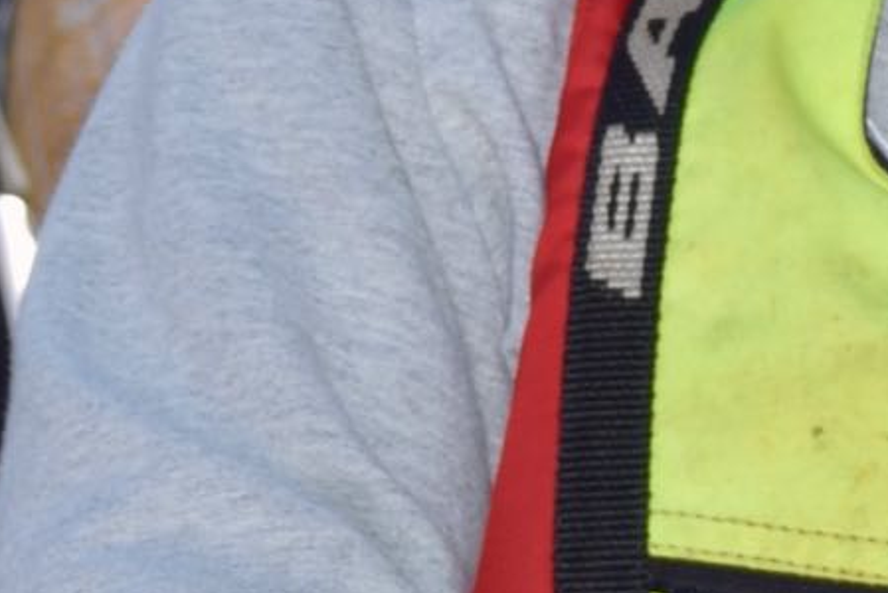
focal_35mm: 304
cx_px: 1954
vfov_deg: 4.5
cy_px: -306
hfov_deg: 6.5
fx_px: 7501
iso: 100
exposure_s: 1/200
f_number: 7.1
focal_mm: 35
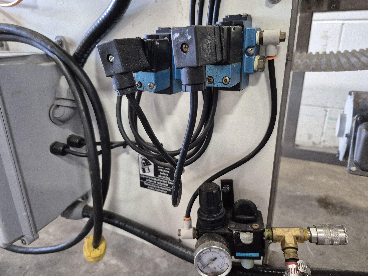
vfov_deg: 58.9
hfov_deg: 73.9
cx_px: 184
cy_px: 138
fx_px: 245
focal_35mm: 23
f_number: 1.8
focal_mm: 5.4
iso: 500
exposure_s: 1/120
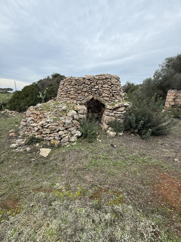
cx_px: 90
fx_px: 98
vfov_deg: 102.1
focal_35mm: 14
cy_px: 121
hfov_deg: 85.7
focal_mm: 2.22
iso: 64
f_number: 2.2
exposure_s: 1/445
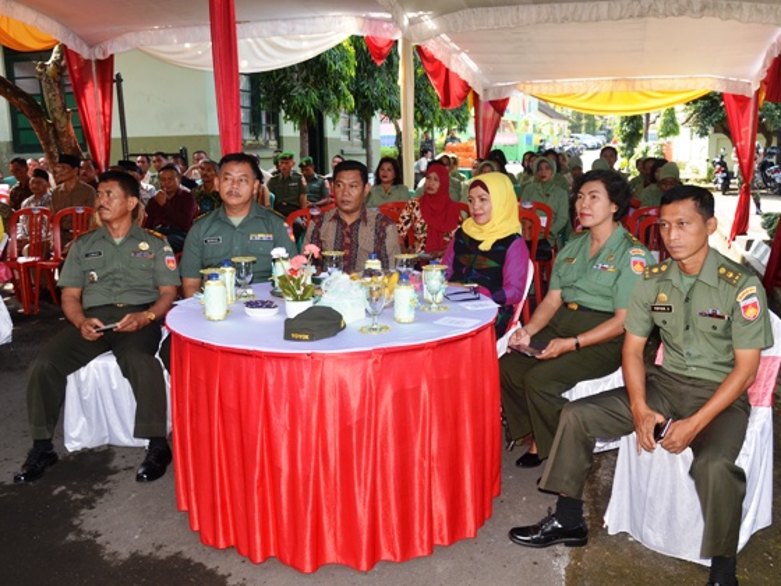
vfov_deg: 41.2
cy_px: 294
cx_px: 413
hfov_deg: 53.2
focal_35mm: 35
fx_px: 779
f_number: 7.1
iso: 400
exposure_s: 1/125
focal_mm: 21
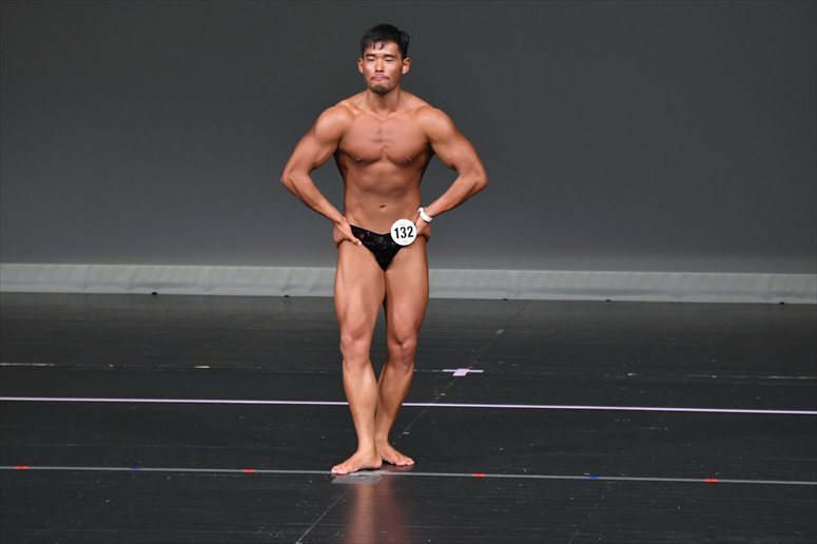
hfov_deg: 6.0
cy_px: 272
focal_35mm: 345
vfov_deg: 4.0
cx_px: 408
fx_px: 7826
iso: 4000
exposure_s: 1/400
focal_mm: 230
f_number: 5.6
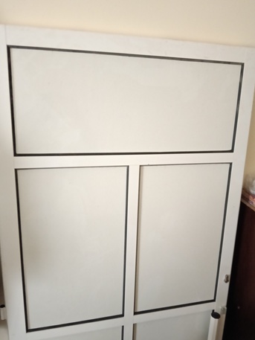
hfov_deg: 51.4
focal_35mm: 27
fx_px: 265
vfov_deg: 65.3
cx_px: 128
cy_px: 170
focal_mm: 3.98
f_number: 1.8
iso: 4000
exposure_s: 1/10
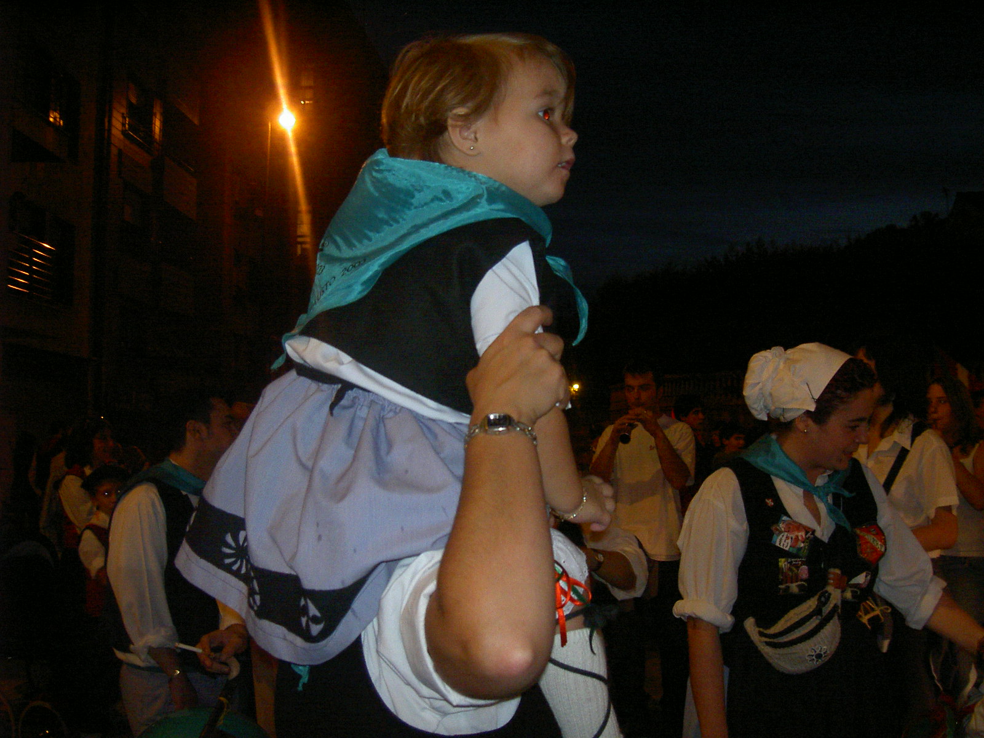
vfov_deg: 36.8
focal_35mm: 39
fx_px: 1109
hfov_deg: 47.9
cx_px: 492
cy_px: 369
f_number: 2.8
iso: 100
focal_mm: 8
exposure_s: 1/59.5
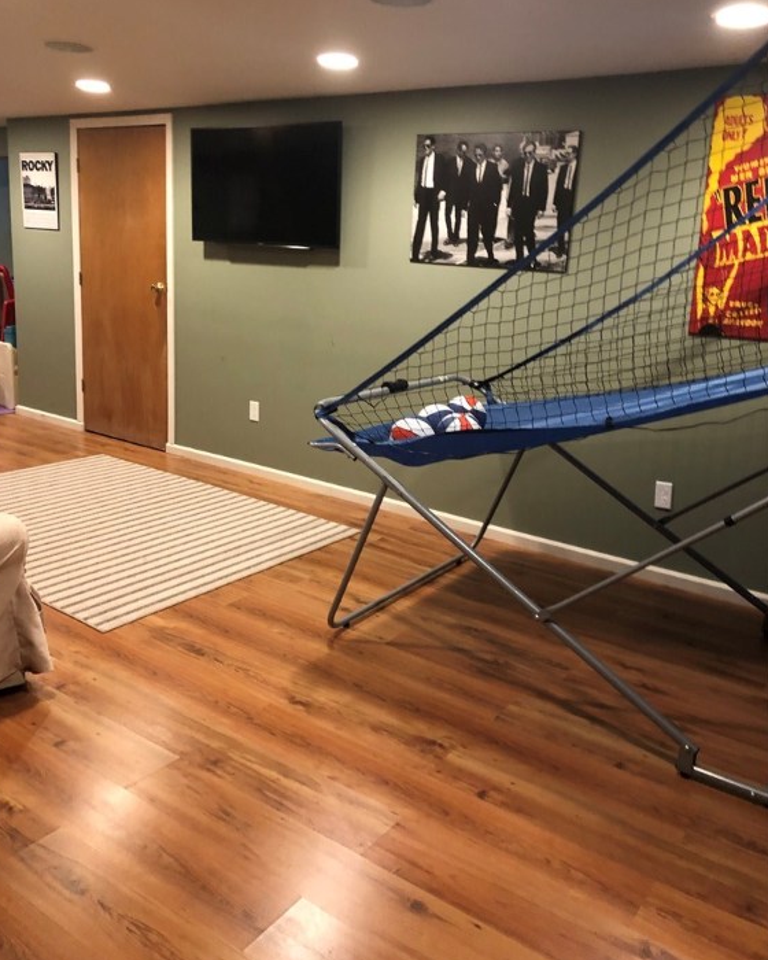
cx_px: 377
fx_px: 852
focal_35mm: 30
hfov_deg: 48.5
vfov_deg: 58.7
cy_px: 453
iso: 100
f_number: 1.8
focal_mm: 3.99
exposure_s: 1/6
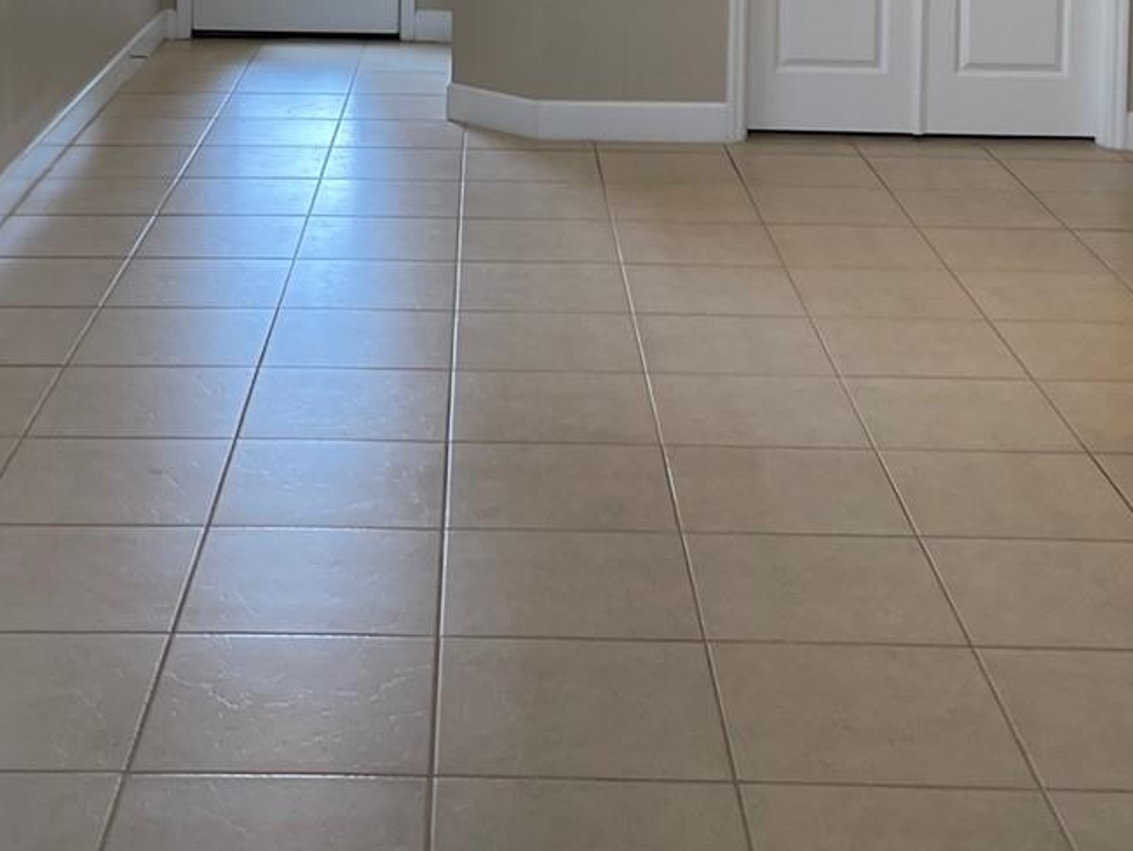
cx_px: 497
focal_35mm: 64
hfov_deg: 30.2
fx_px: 2096
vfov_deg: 21.4
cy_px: -160
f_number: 1.6
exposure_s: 1/120
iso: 80
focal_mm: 5.1
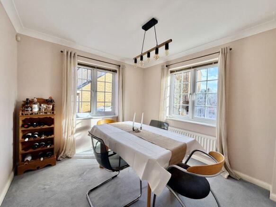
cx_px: 138
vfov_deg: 85.7
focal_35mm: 14
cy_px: 104
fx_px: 112
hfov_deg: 102.1
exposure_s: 1/181
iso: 50
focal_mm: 2.22
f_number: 2.2
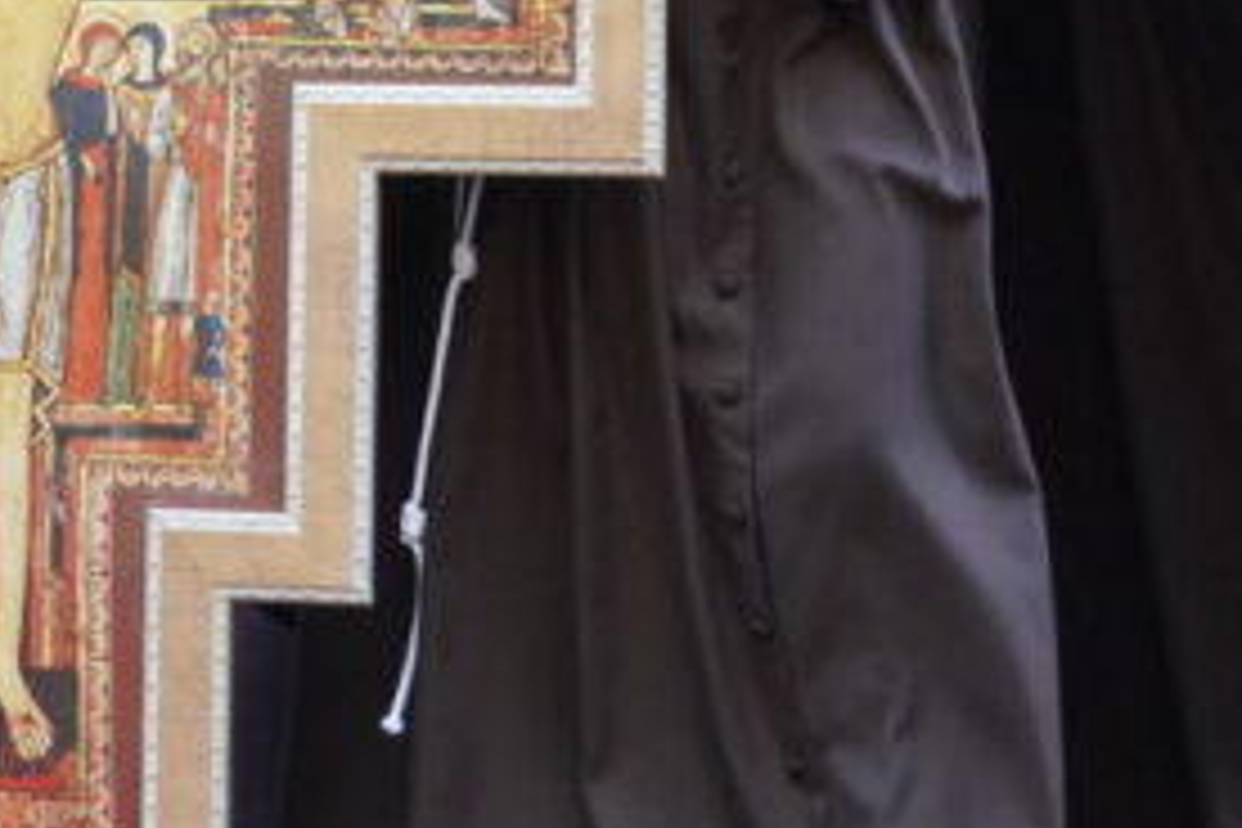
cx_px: -162
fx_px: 7913
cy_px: -122
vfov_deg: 6.0
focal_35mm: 229
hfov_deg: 8.9
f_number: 4.5
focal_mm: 55
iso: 3200
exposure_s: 1/160
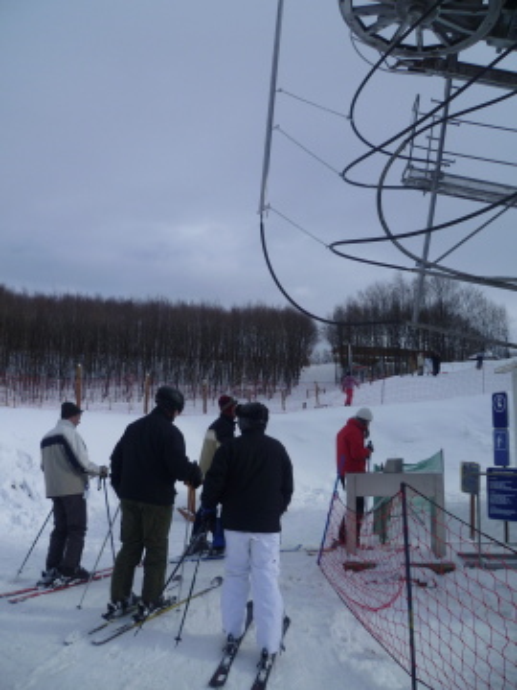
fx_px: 558
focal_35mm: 28
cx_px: 258
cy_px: 345
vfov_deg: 63.4
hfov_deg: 49.7
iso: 80
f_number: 9
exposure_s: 1/250
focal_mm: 5
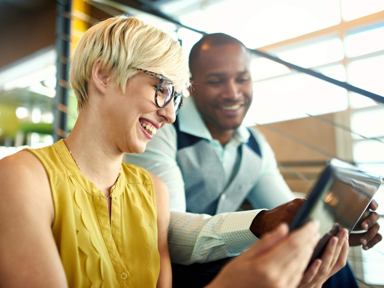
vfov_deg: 37.7
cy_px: 144
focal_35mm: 38
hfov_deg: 48.9
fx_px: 422
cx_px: 179
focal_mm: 35
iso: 400
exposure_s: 1/160
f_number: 1.8
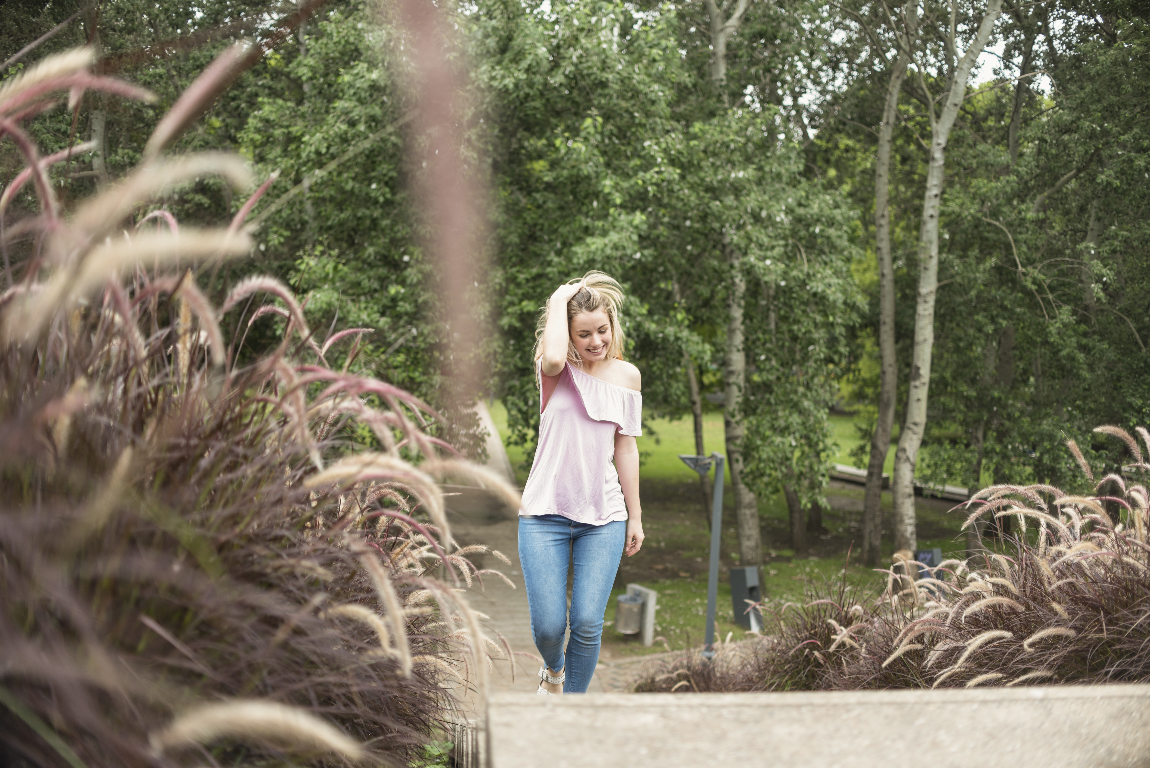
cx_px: 575
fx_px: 1118
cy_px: 384
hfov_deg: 54.4
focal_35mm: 35
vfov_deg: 37.9
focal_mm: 35
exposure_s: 1/500
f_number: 2.2
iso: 50
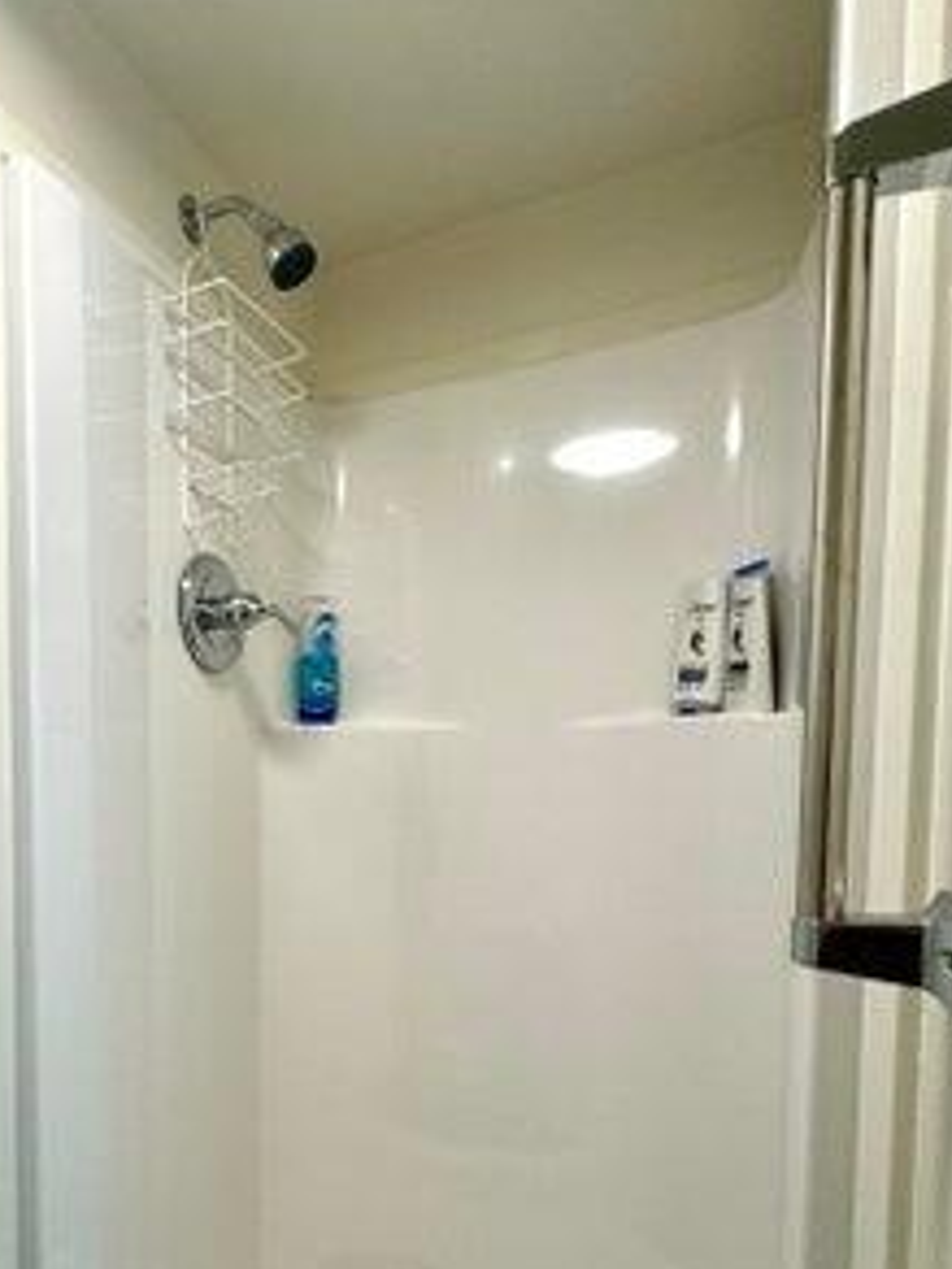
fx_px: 843
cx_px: 230
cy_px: 808
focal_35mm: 23
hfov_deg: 55.8
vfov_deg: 72.4
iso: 100
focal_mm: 2.22
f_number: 2.2
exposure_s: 1/120
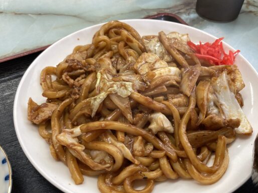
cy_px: 116
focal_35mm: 36
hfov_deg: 51.3
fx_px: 268
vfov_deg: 39.5
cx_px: 133
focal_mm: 3.99
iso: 80
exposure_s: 1/60
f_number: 1.8
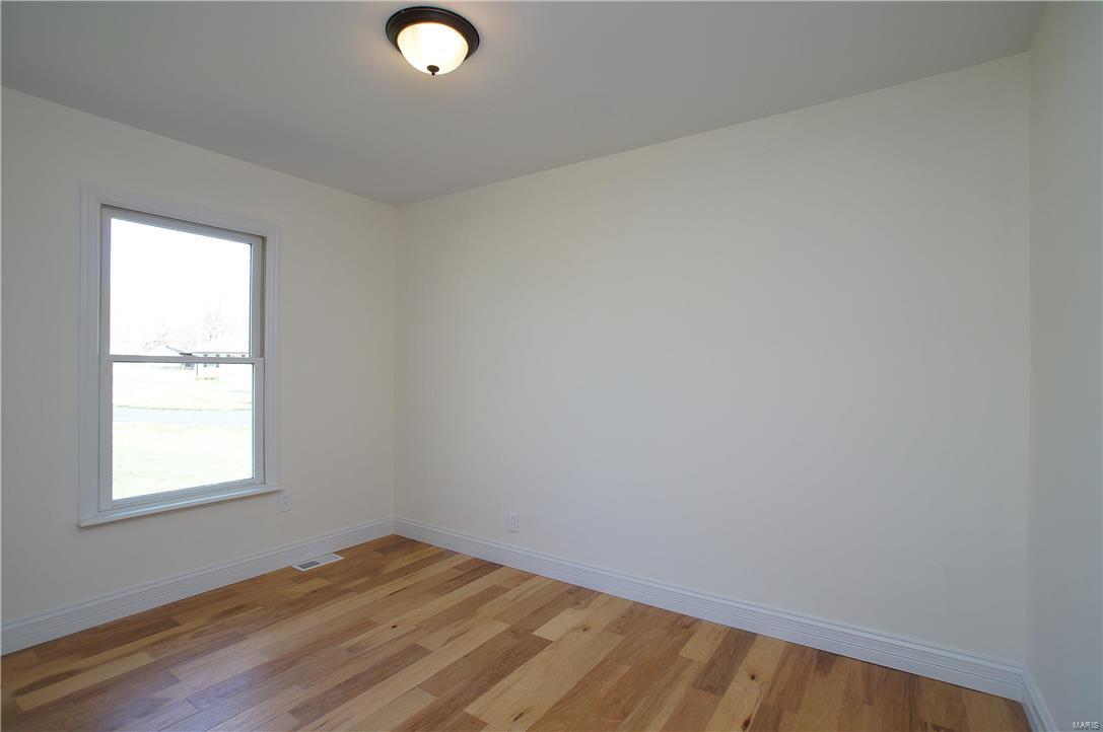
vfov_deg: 71.9
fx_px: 505
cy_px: 366
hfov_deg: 95.0
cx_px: 552
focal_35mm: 16
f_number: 4.5
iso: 160
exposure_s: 1/60
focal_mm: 11
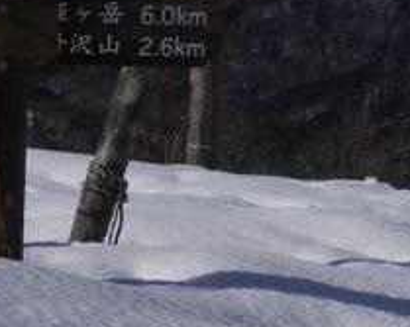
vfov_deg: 9.1
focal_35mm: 168
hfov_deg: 11.4
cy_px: -37
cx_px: 384
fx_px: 2038
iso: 80
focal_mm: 8
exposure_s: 1/400
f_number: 10.8
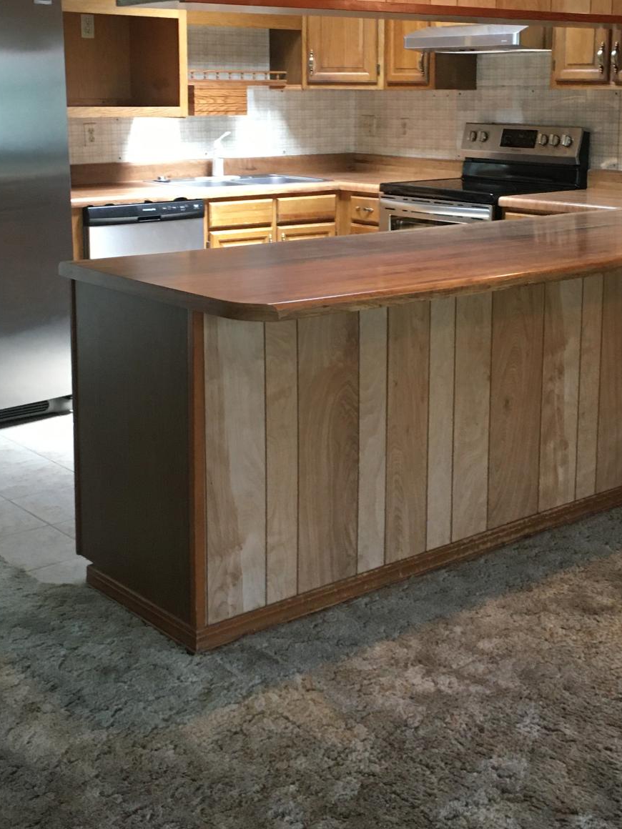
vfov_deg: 37.8
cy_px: 286
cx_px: 356
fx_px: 1198
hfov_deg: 29.1
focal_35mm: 50
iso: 160
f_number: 2.2
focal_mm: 4.15
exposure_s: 1/30
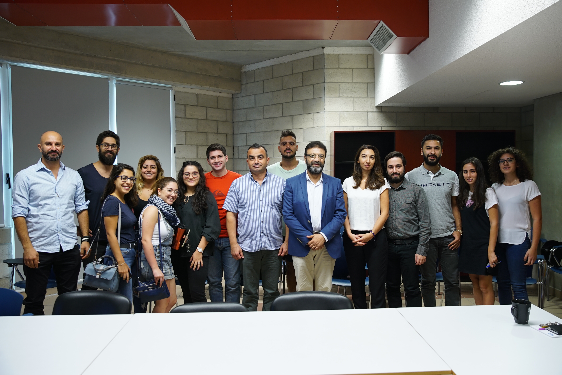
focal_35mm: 30
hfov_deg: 61.9
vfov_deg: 43.7
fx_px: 469
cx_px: 281
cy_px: 188
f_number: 4.5
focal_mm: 30
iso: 500
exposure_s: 1/60
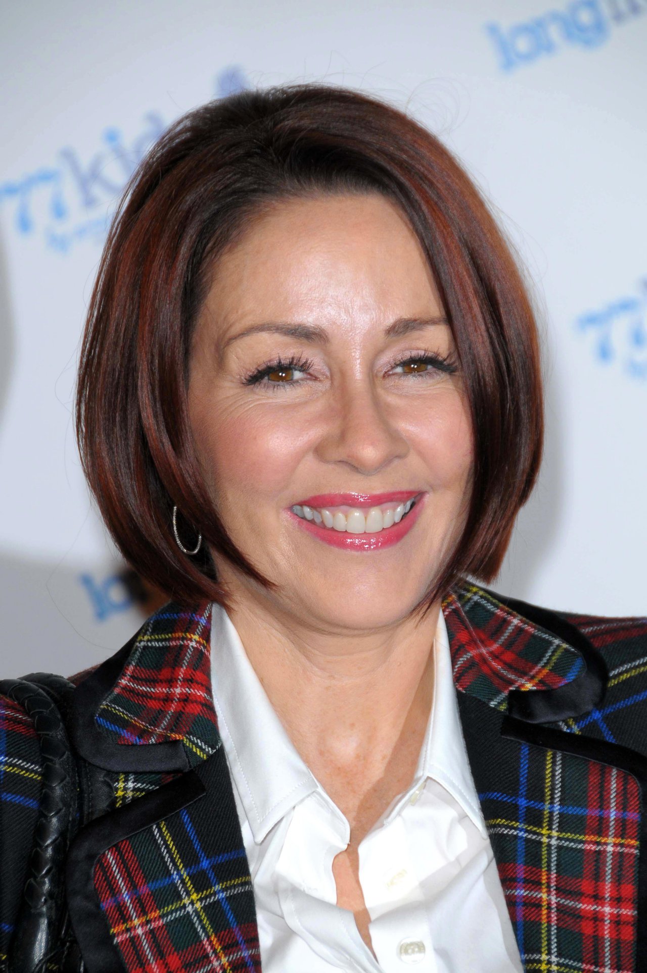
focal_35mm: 300
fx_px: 8107
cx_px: 324
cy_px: 486
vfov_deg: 6.9
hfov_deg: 4.6
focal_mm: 200
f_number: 6.3
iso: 320
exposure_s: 1/200
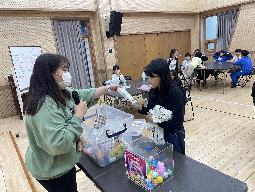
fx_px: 192
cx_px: 128
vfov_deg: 53.1
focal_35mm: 26
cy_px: 96
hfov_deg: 67.3
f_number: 1.6
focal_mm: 4.2
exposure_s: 1/60
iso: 80
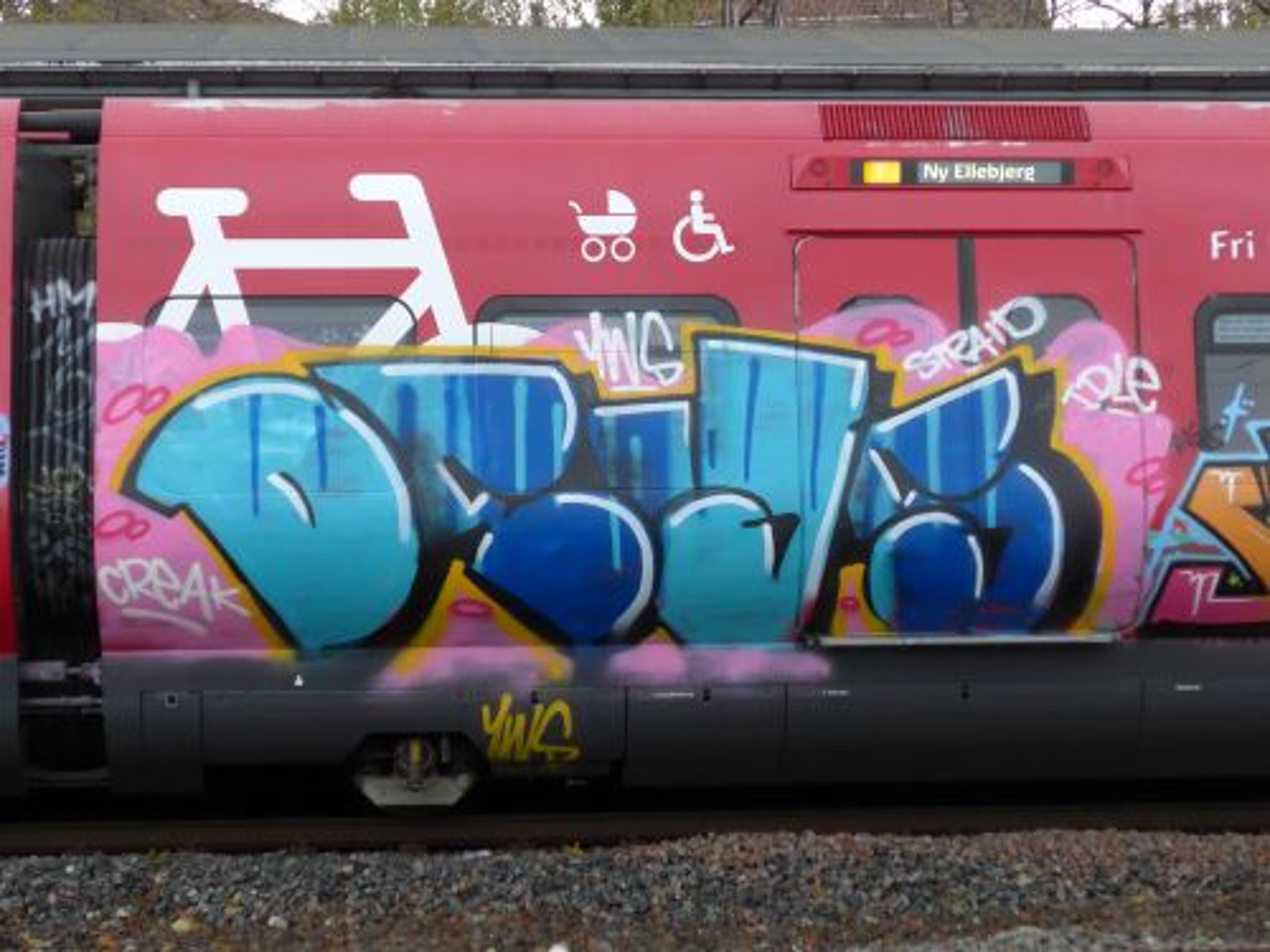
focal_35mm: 74
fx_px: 2715
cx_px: 635
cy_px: 476
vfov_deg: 19.9
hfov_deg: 26.3
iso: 800
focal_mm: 15
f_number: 4.2
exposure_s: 1/100
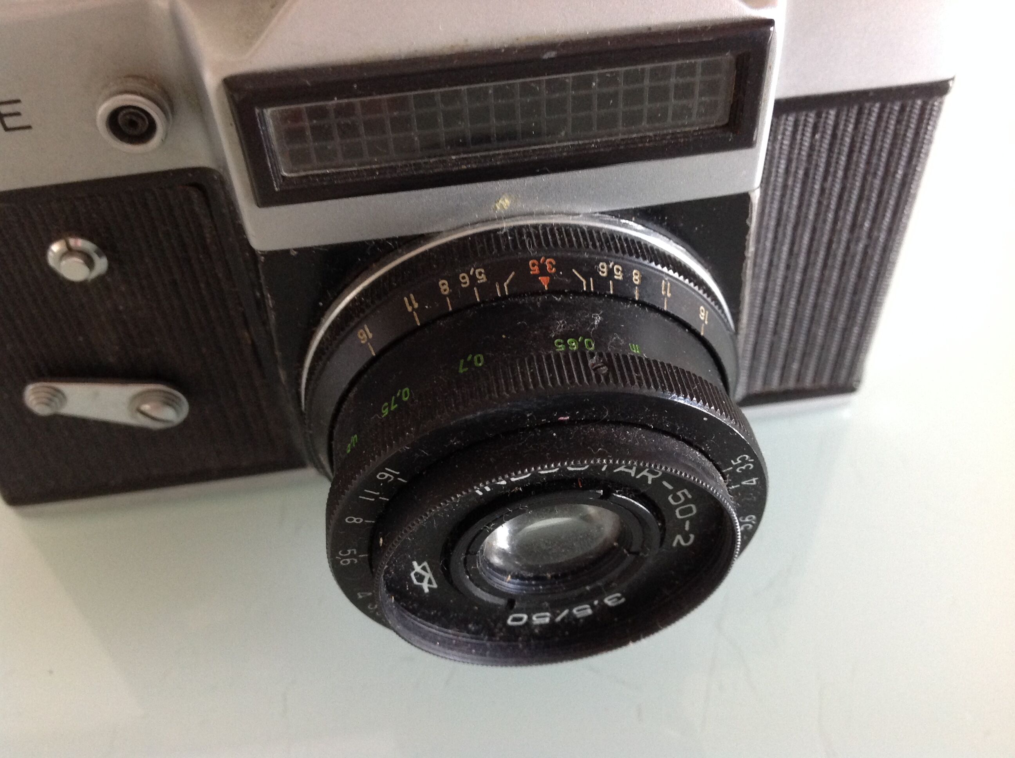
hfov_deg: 52.7
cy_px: 379
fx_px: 1025
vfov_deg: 40.6
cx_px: 508
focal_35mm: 35
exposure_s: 1/15
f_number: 2.4
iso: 200
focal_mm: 4.28
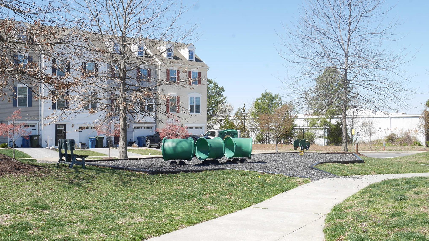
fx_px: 478
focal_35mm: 42
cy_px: 125
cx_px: 216
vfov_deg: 28.3
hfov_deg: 48.4
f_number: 7.1
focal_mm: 19
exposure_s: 1/250
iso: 200
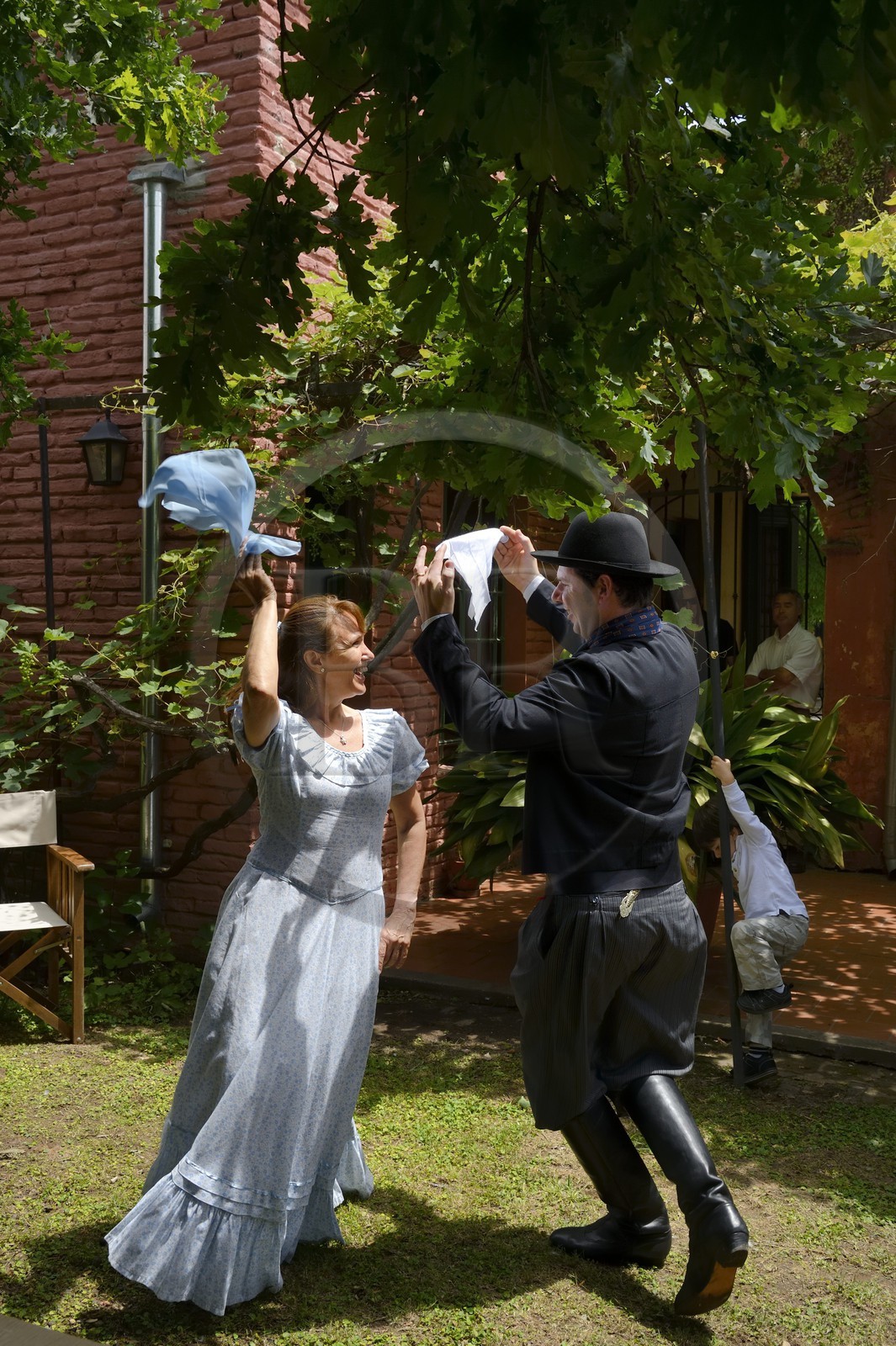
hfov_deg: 37.8
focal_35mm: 35
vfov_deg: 54.5
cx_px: 448
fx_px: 1308
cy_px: 673
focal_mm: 35
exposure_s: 1/320
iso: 400
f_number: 11
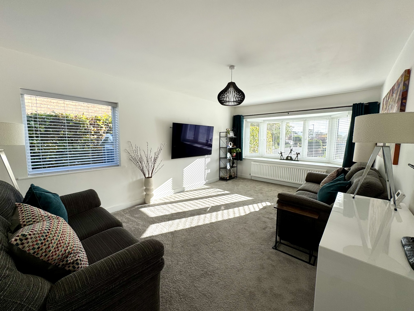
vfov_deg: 85.7
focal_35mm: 14
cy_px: 156
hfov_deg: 102.1
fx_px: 167
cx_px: 207
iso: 40
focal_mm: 2.22
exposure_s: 1/386
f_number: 2.2
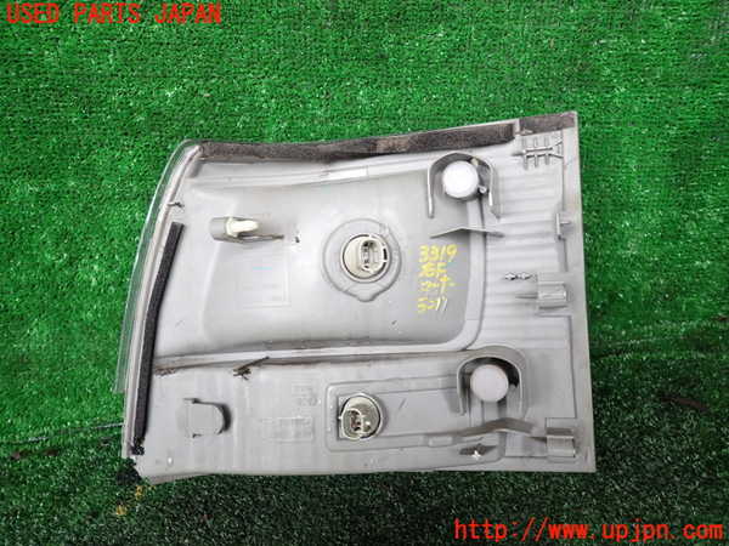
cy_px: 273
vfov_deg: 54.9
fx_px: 526
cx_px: 364
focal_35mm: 25
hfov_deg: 69.4
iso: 200
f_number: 2
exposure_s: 1/50
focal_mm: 4.5
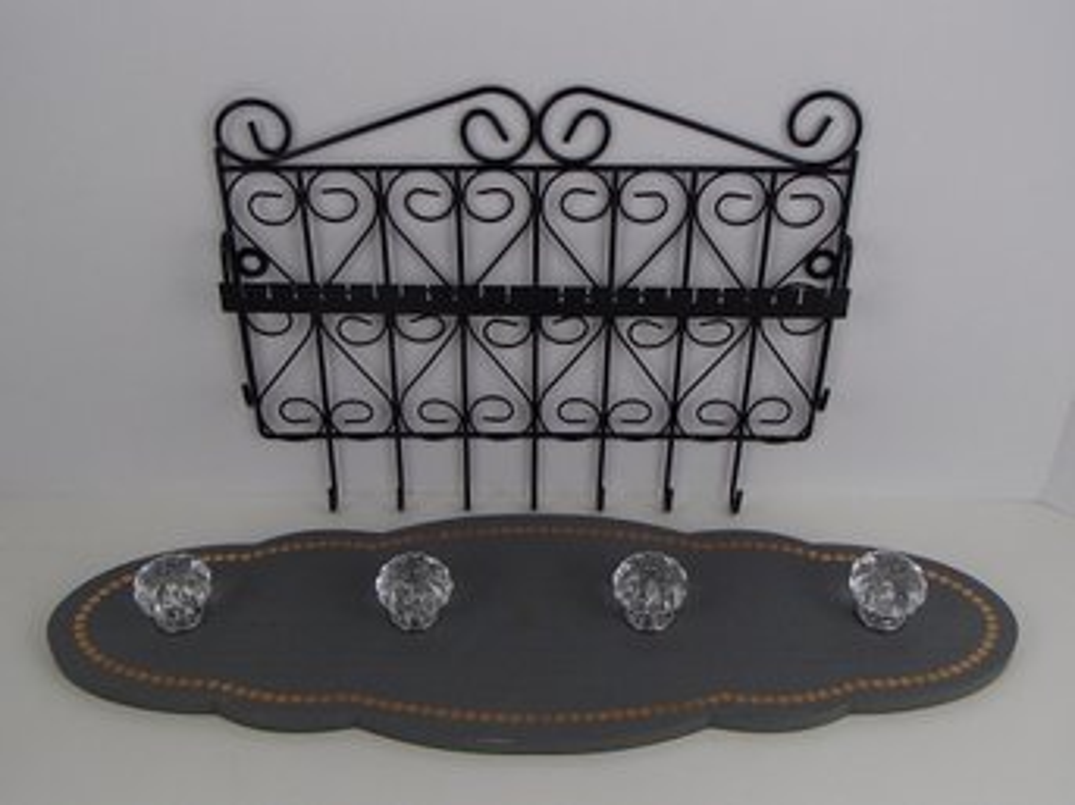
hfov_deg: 50.2
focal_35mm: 37
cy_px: 402
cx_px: 538
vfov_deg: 38.6
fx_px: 1149
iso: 250
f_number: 4.7
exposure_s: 1/160
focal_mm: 6.64
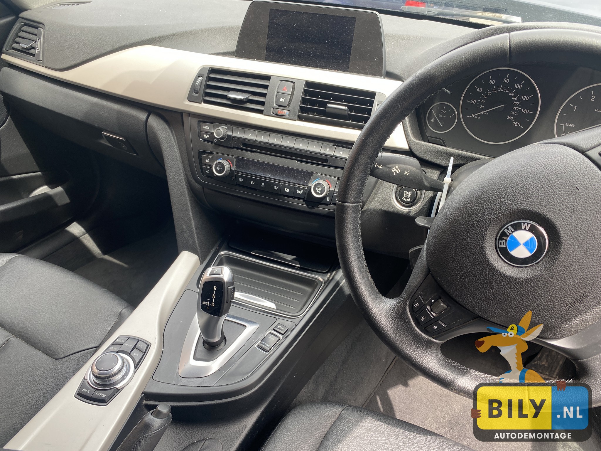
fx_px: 451
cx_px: 300
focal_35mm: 26
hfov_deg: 67.3
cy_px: 226
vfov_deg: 53.1
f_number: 1.8
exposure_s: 1/121
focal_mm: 4.25
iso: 40
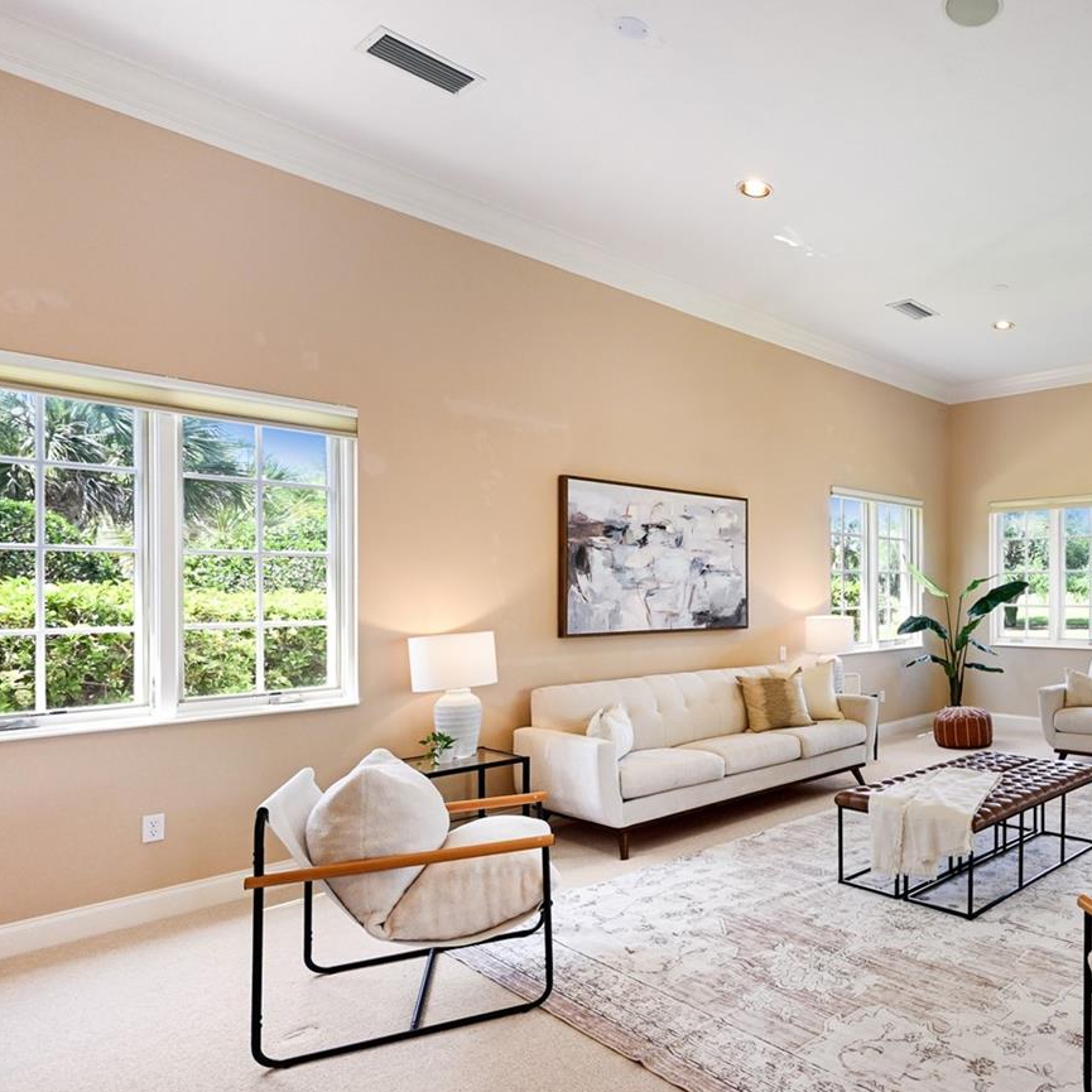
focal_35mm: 22
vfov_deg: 69.5
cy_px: 591
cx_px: 925
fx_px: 785
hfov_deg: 61.7
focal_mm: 14
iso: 800
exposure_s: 1/30
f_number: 8
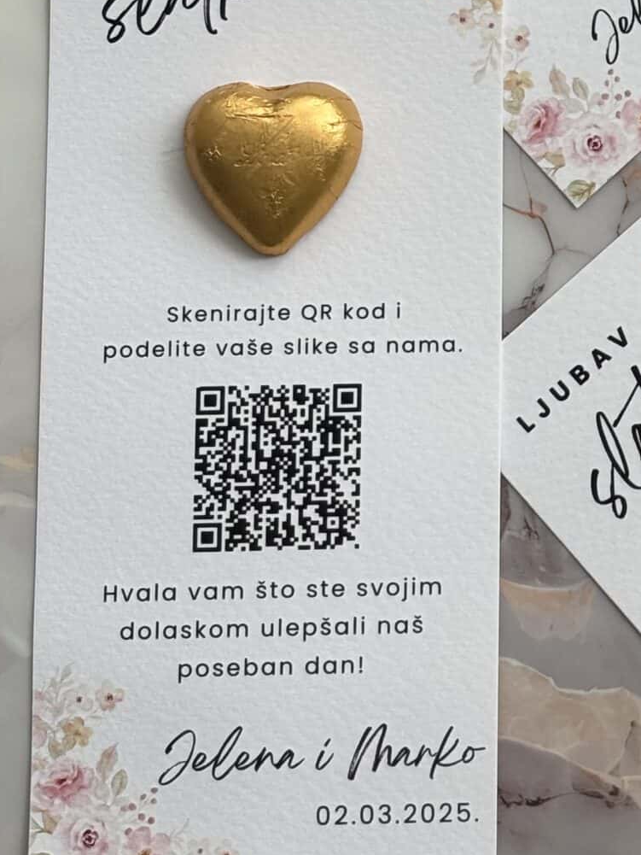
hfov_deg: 10.9
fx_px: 3283
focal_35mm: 133
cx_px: 798
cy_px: 16
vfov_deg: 14.6
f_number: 1.6
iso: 32
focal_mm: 5.96
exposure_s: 1/170
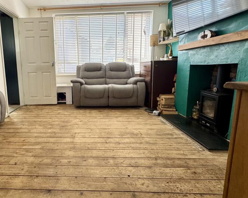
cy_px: 90
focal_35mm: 21
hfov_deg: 75.1
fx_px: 154
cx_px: 82
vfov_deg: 65.4
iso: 64
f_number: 2.2
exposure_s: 1/99
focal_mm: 2.22
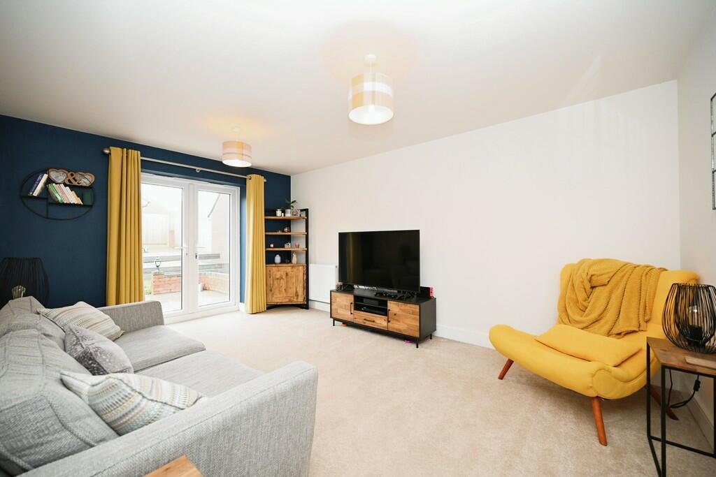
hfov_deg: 104.2
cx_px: 358
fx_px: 278
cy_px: 238
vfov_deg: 81.2
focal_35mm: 14
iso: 1100
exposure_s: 1/60
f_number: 4
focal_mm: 14
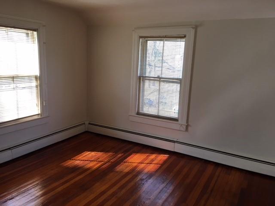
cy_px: 103
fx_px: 230
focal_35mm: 29
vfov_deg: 48.2
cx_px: 138
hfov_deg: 61.7
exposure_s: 1/40
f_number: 2.2
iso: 25
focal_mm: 4.15
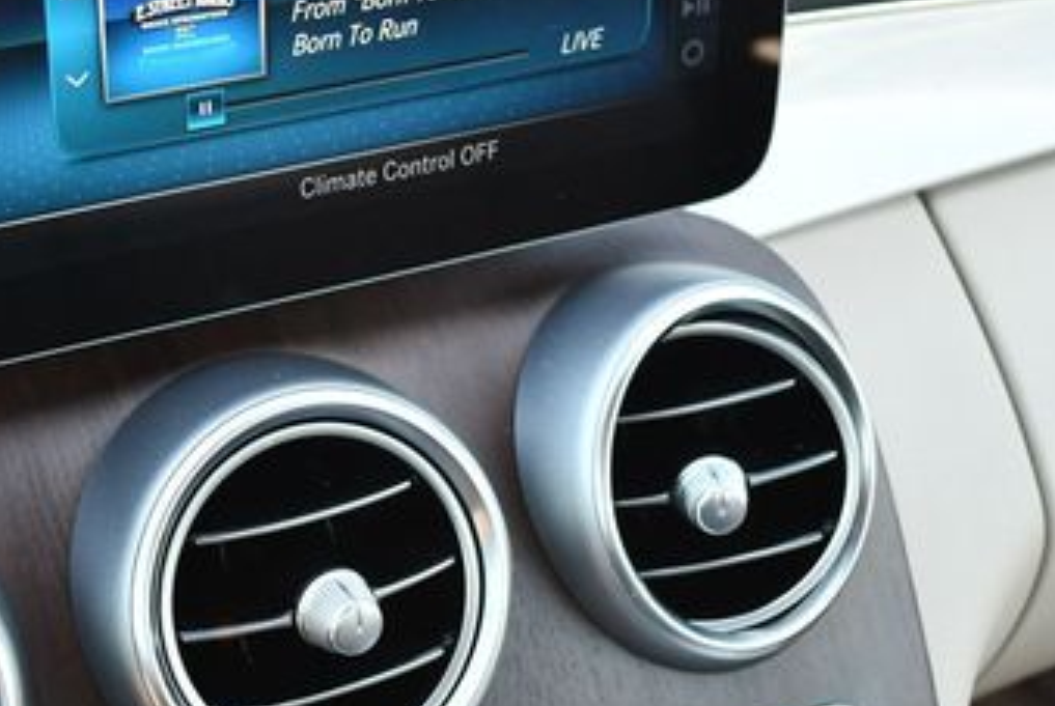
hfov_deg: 29.2
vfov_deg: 20.0
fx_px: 1995
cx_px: 280
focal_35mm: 68
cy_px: 267
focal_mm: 18
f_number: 3.5
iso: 560
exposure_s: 1/250
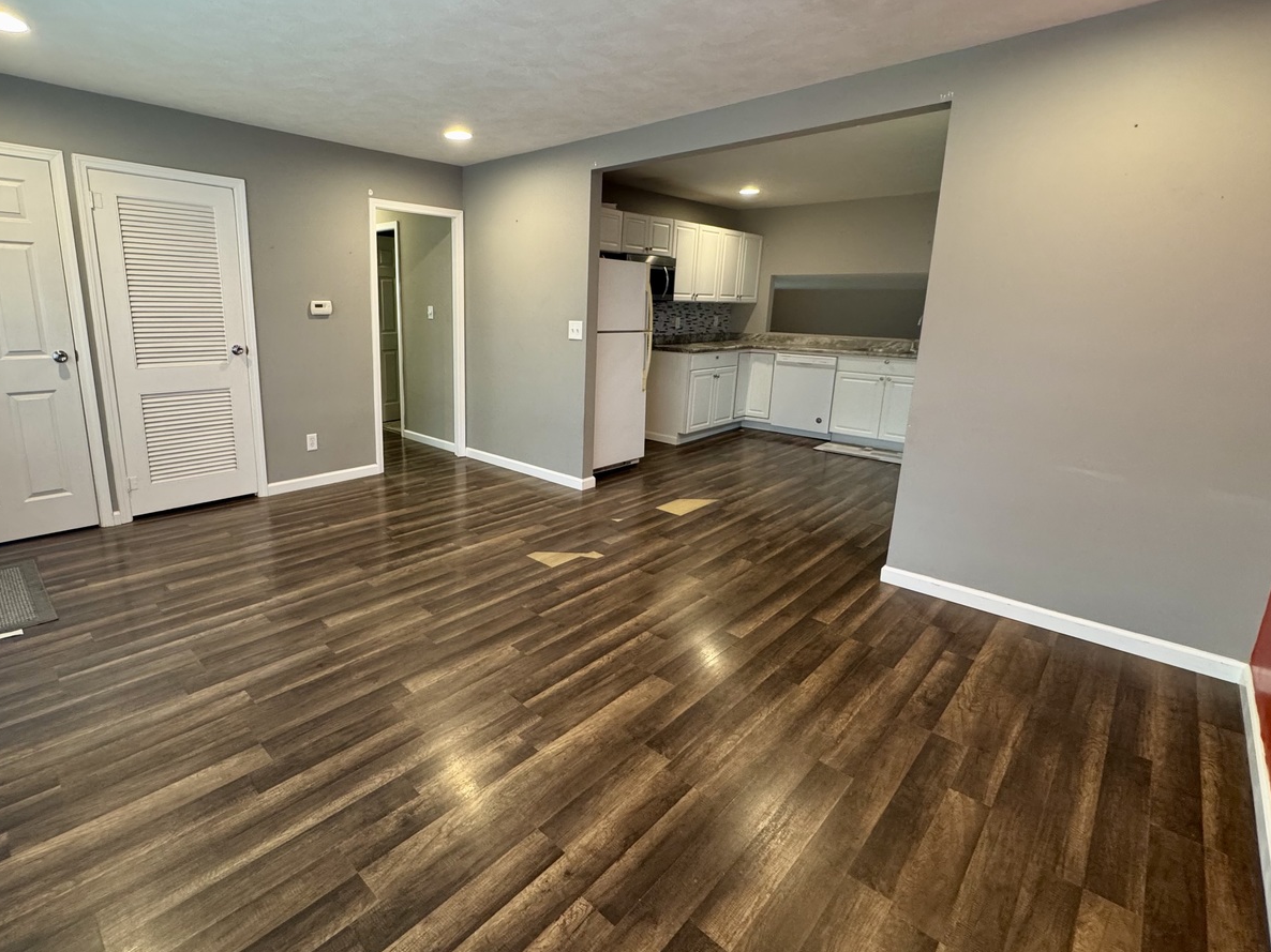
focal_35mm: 17
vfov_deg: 74.6
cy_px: 440
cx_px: 535
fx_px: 624
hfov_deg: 90.3
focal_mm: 2.22
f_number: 2.2
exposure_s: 1/60
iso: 250
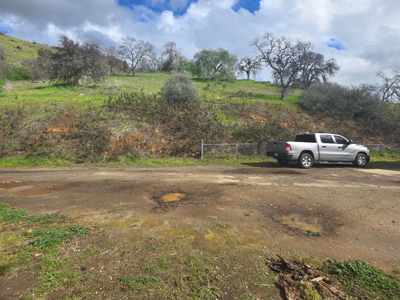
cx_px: 195
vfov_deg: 74.1
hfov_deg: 91.0
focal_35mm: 17
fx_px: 196
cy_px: 124
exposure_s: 1/2000
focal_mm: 1.7
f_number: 2.2
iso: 40
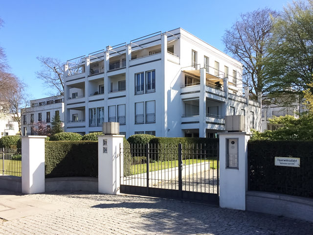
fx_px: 262
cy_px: 118
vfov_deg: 48.2
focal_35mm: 29
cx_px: 156
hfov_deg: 61.7
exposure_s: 1/977
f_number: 2.2
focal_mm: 4.2
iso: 32
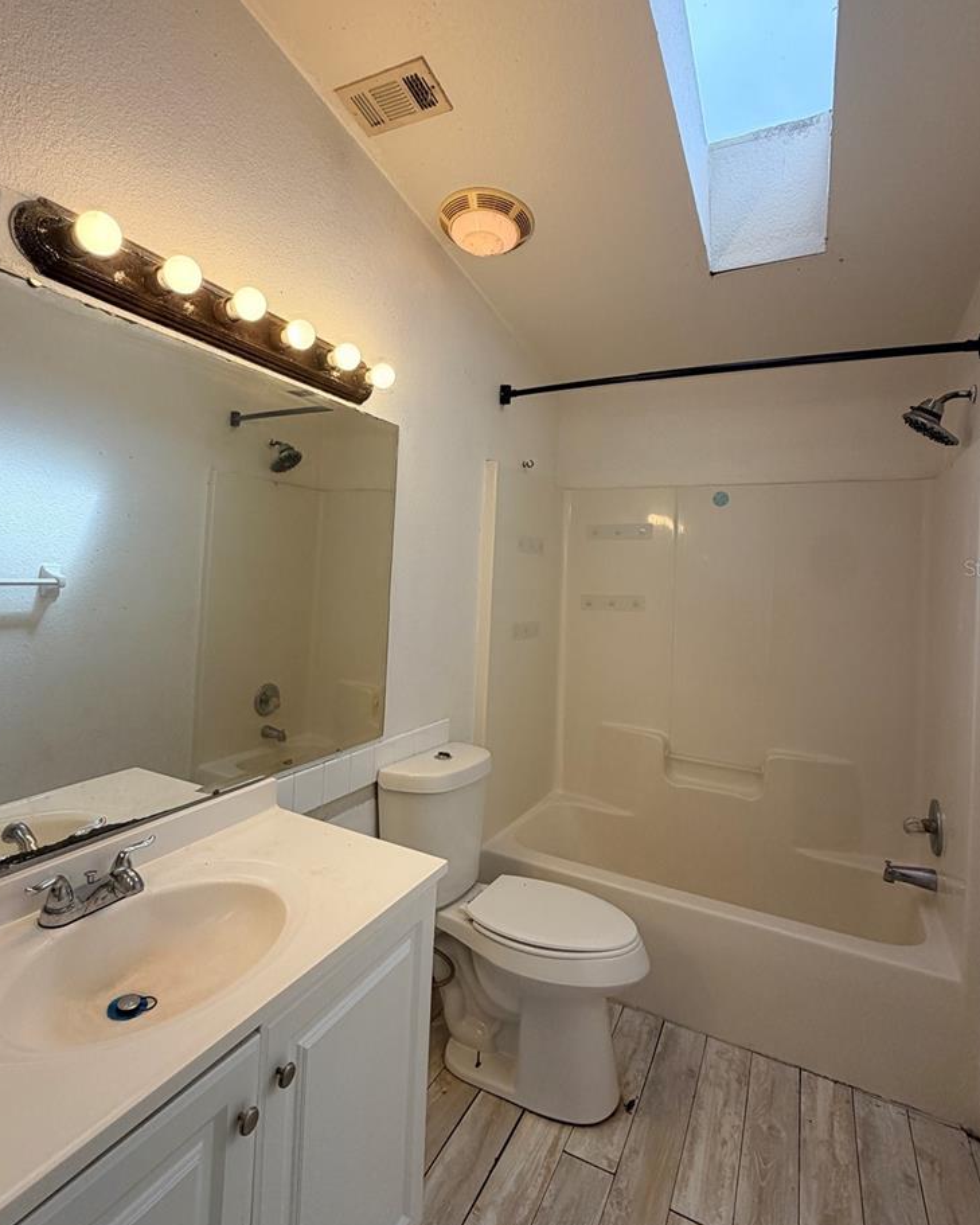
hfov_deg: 73.7
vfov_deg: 86.2
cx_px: 454
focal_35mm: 18
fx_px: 652
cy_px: 567
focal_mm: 2.22
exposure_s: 1/229
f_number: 2.2
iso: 64
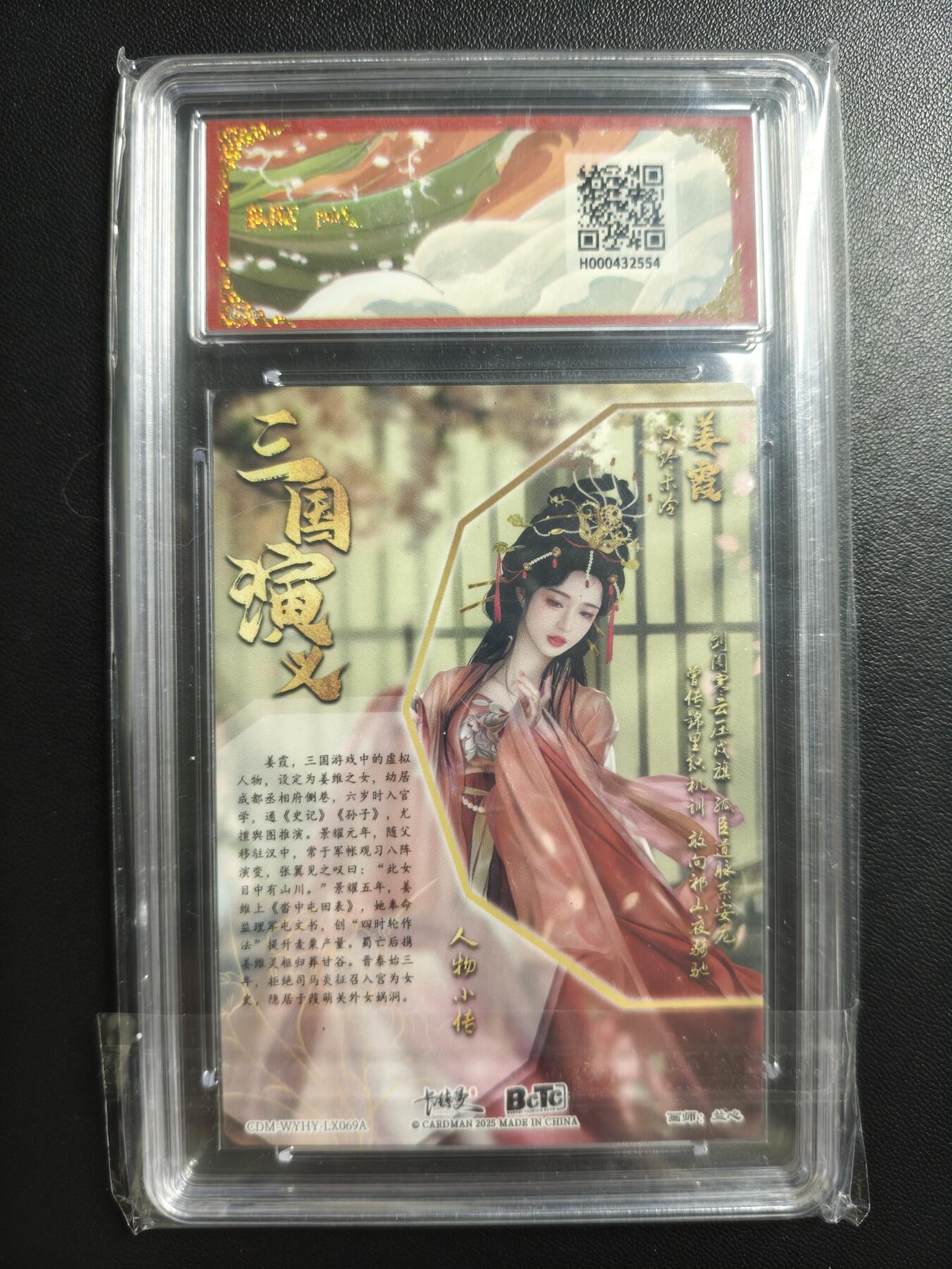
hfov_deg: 53.1
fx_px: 953
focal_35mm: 26
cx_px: 476
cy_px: 634
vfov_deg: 67.3
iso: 400
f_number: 1.5
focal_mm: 4.94
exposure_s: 1/50
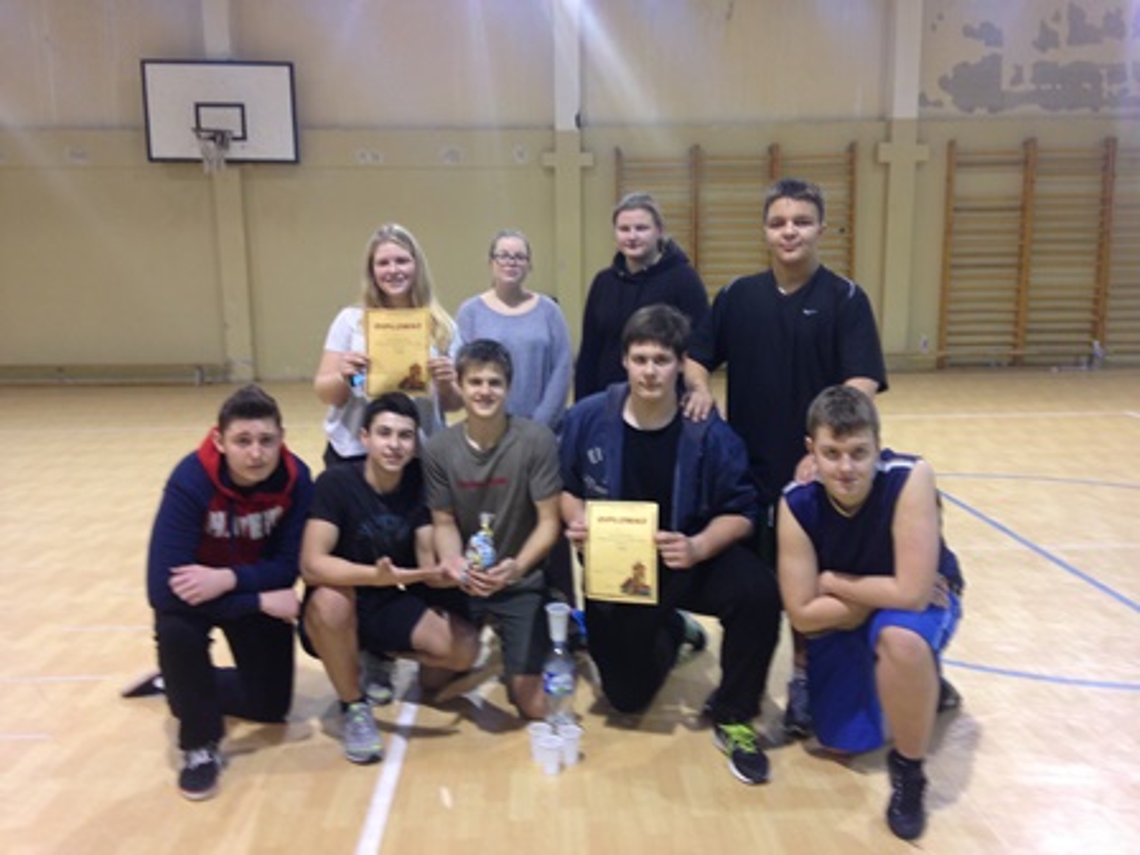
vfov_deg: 42.9
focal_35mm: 33
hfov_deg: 55.4
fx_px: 1087
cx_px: 570
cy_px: 428
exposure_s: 1/20
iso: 100
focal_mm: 4.12
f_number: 2.4
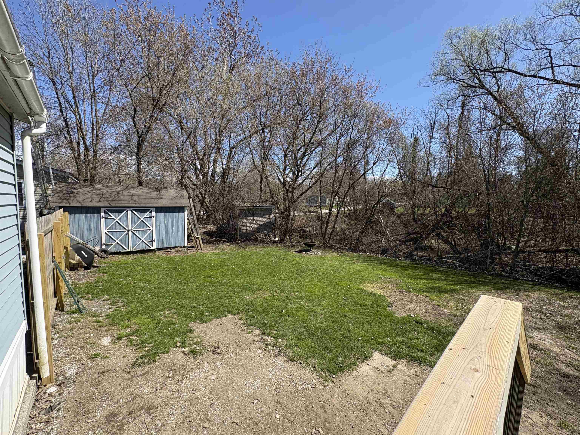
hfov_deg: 102.1
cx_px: 290
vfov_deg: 85.7
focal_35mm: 14
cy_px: 218
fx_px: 235
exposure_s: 1/858
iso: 40
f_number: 2.2
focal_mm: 2.22
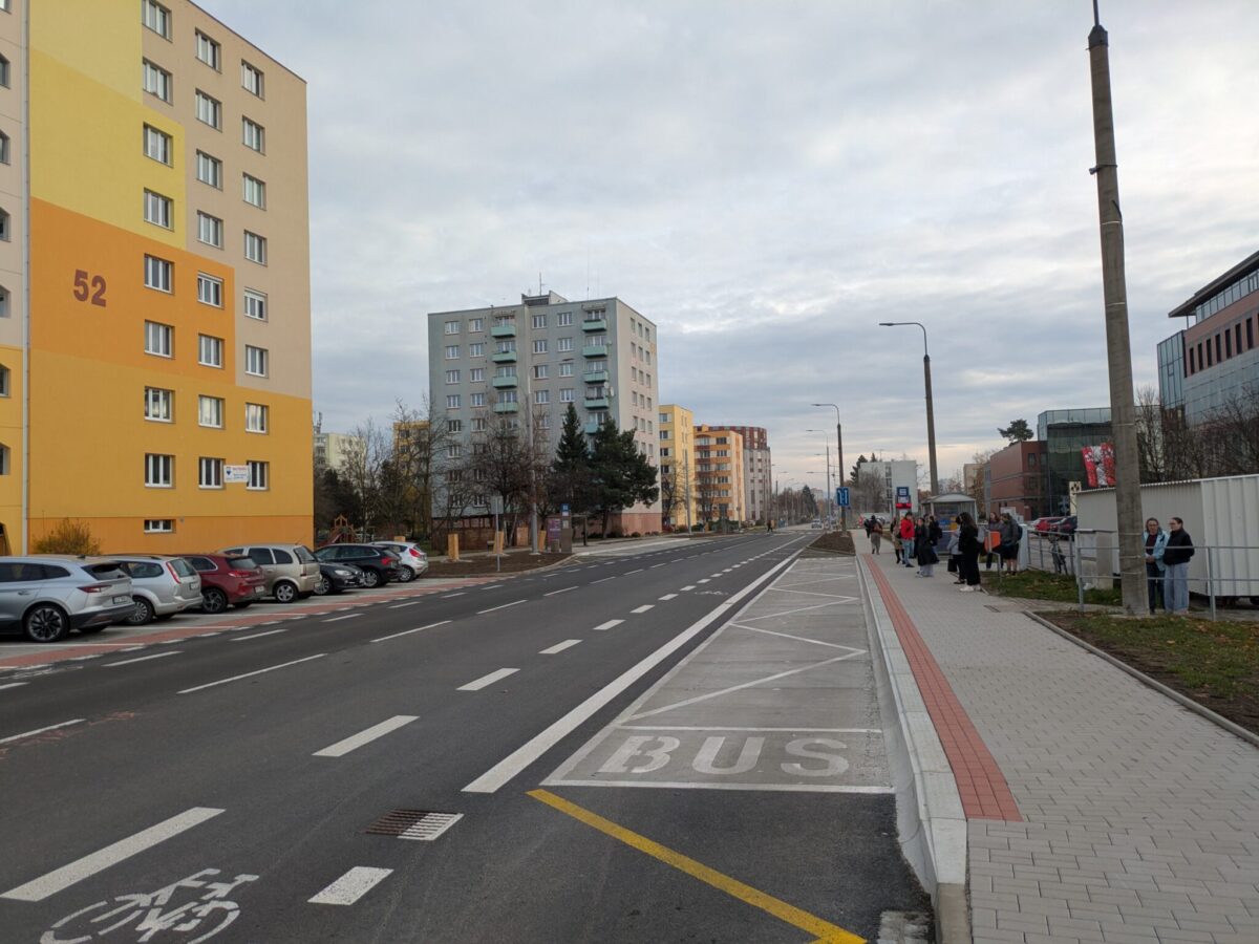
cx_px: 630
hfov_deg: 69.4
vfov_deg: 54.9
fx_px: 909
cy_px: 472
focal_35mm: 25
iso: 50
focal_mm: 5.43
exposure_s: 1/1060
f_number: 1.89
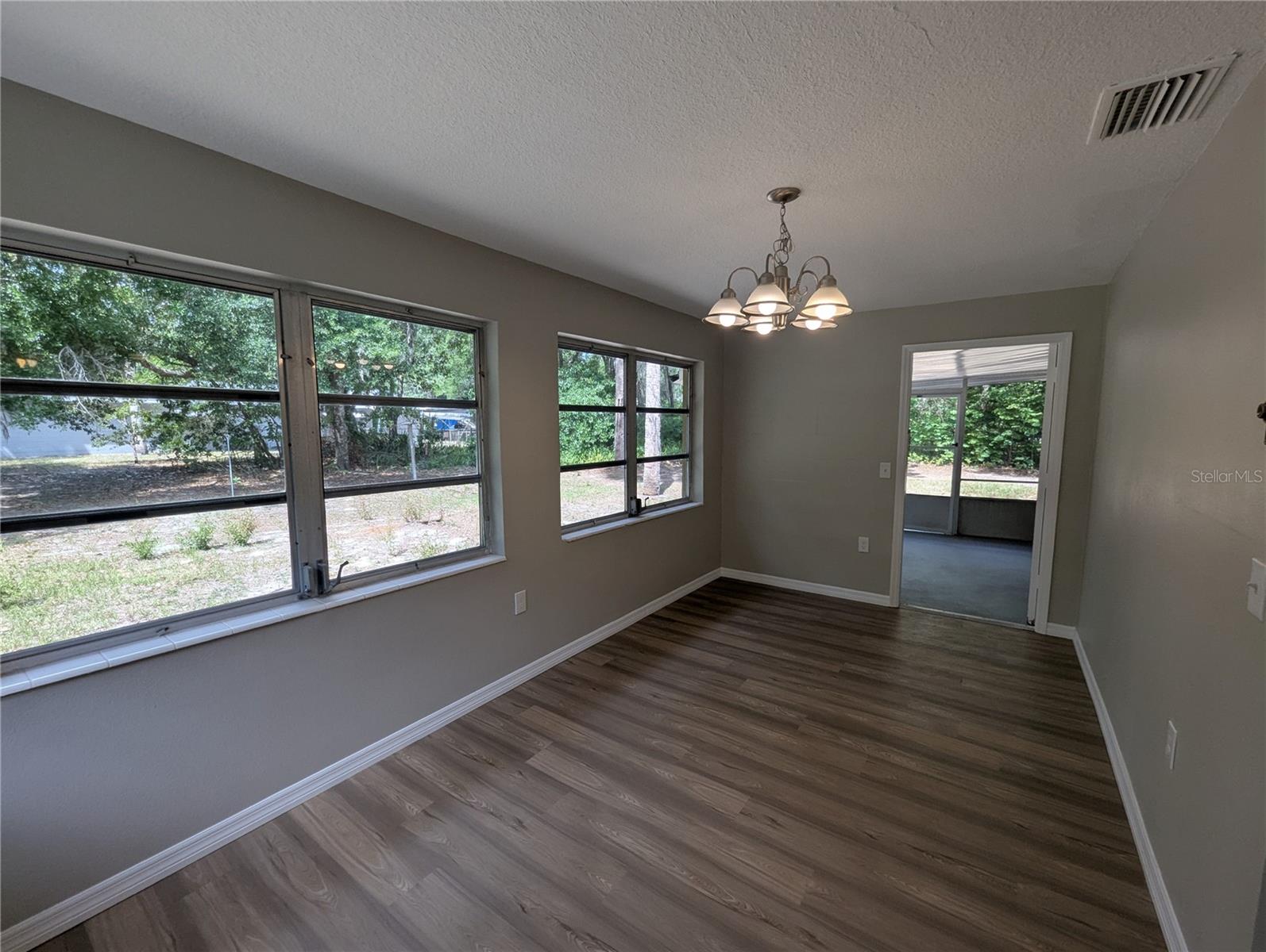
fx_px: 476
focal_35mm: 13
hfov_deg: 106.1
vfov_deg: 90.1
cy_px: 476
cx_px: 633
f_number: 2.2
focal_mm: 1.95
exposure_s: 1/199
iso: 46
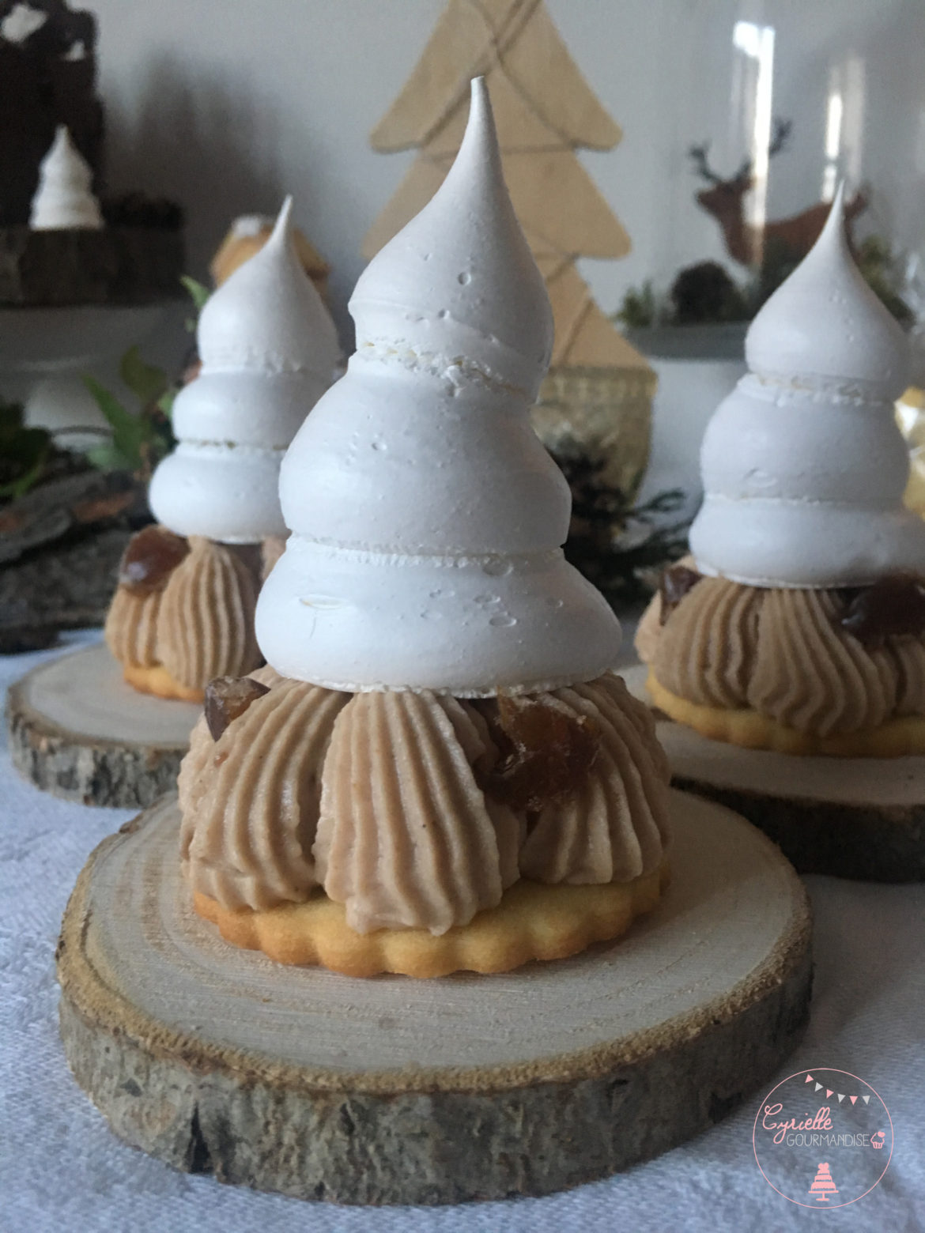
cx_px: 462
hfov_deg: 48.2
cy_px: 616
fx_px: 1033
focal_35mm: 29
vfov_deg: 61.7
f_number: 2.2
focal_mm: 4.15
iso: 200
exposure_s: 1/33
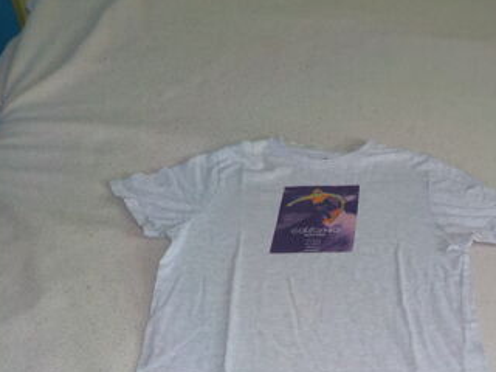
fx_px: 645
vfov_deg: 31.7
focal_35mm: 45
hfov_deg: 41.1
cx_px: 360
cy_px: 274
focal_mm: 4.1
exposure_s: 1/30
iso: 200
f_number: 3.3
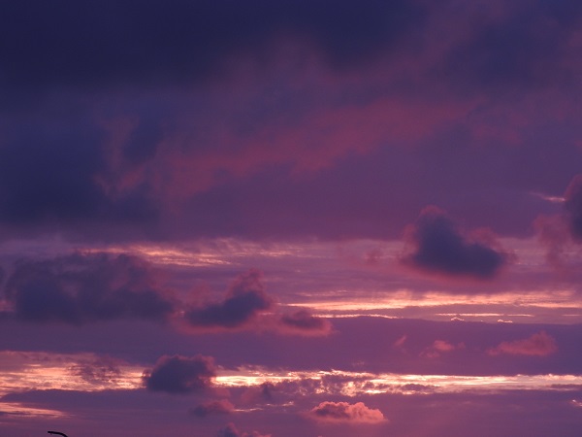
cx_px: 291
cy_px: 218
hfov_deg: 13.2
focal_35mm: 150
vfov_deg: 9.9
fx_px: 2522
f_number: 5.2
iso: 100
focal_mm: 26.9
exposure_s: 1/100
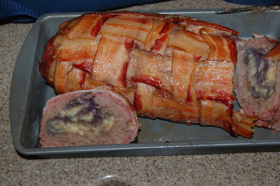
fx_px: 524
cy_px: 93
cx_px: 140
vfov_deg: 20.1
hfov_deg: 29.9
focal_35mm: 68
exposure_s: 1/60
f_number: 5.3
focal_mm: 45
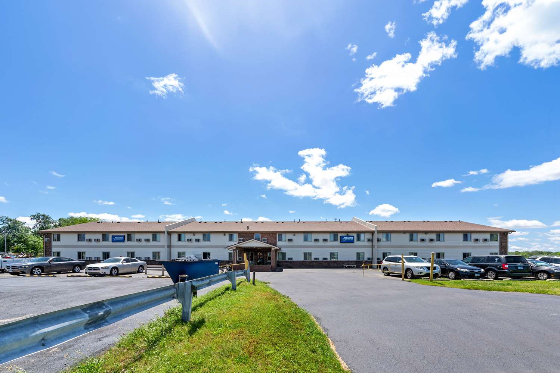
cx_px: 280
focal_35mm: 13
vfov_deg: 85.4
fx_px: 202
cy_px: 186
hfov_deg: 108.3
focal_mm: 13
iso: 100
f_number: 11
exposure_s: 1/50
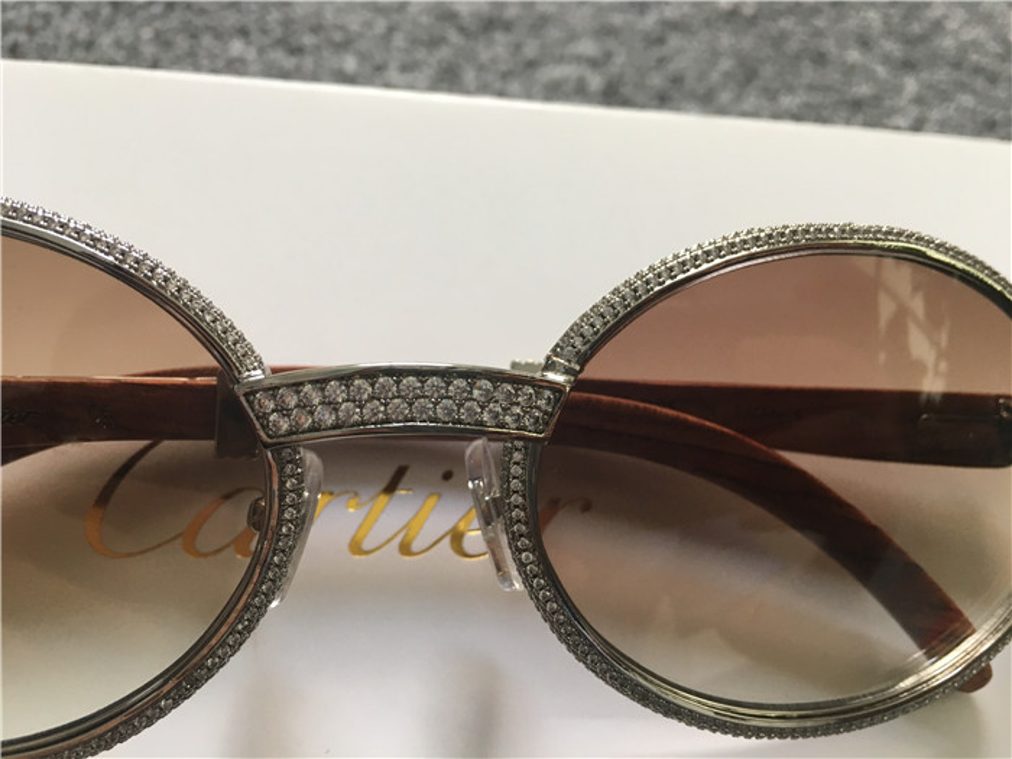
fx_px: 848
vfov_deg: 48.2
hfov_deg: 61.7
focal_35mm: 29
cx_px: 506
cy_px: 380
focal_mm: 4.15
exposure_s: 1/30
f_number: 2.2
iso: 40
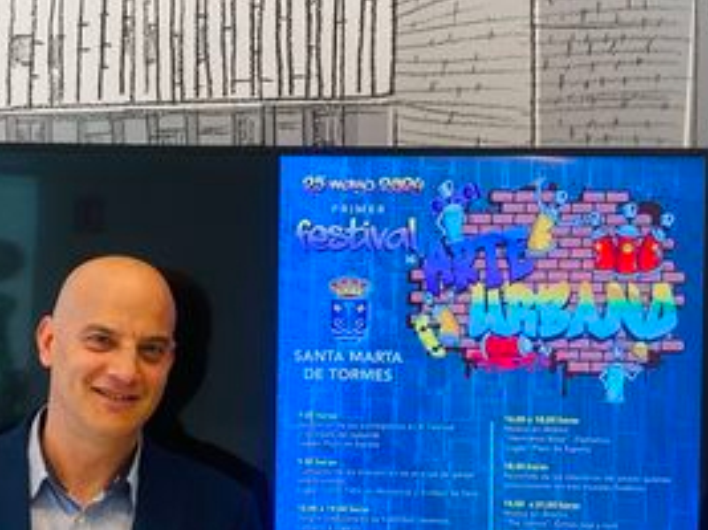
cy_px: 337
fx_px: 1329
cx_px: 314
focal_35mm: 65
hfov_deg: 29.8
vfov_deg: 22.5
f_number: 1.8
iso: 80
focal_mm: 4.25
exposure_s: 1/100
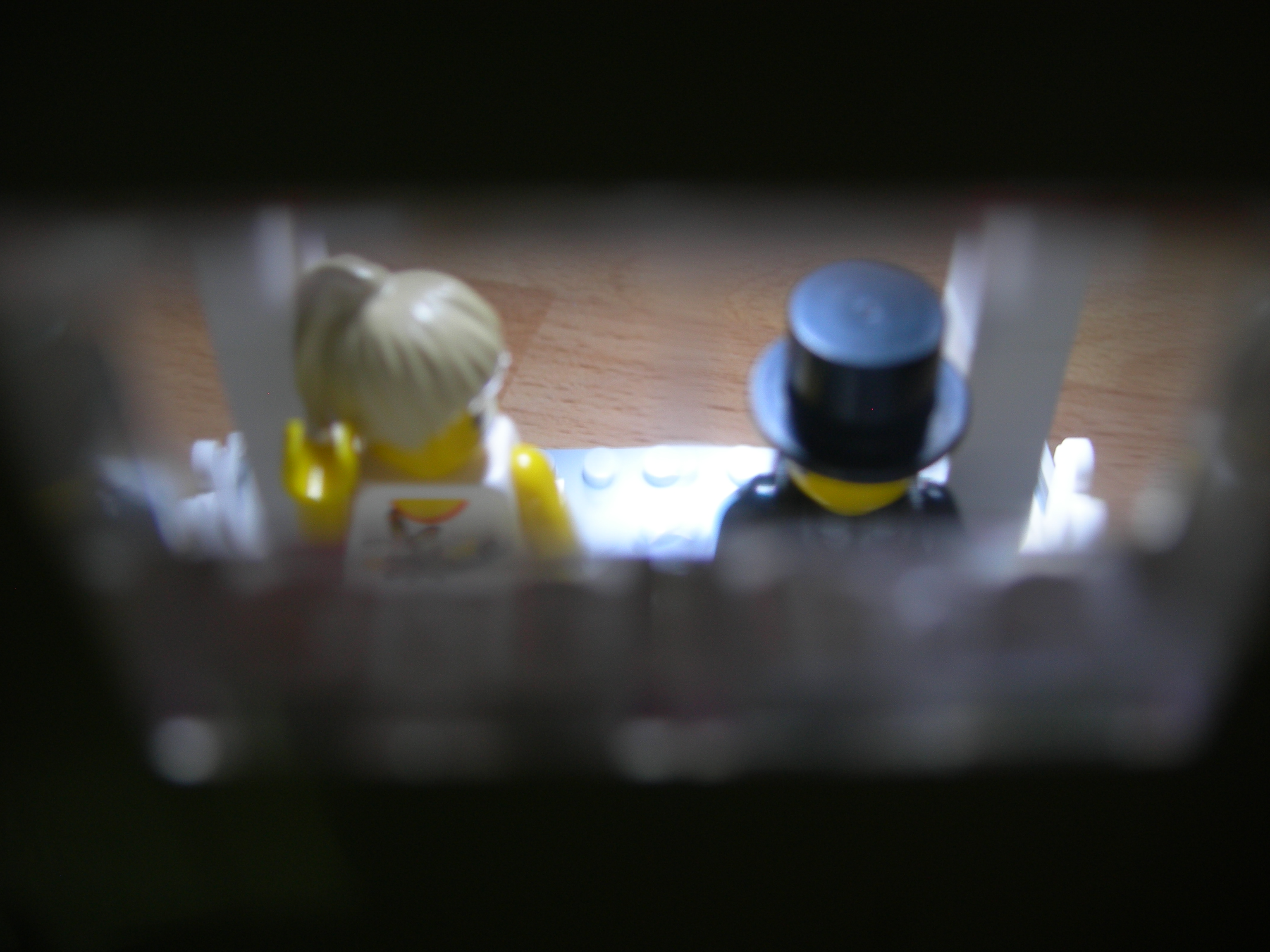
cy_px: 476
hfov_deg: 49.0
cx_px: 635
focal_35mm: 38
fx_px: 1394
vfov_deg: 37.7
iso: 50
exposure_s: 1/7.4
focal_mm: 7.8
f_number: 2.8
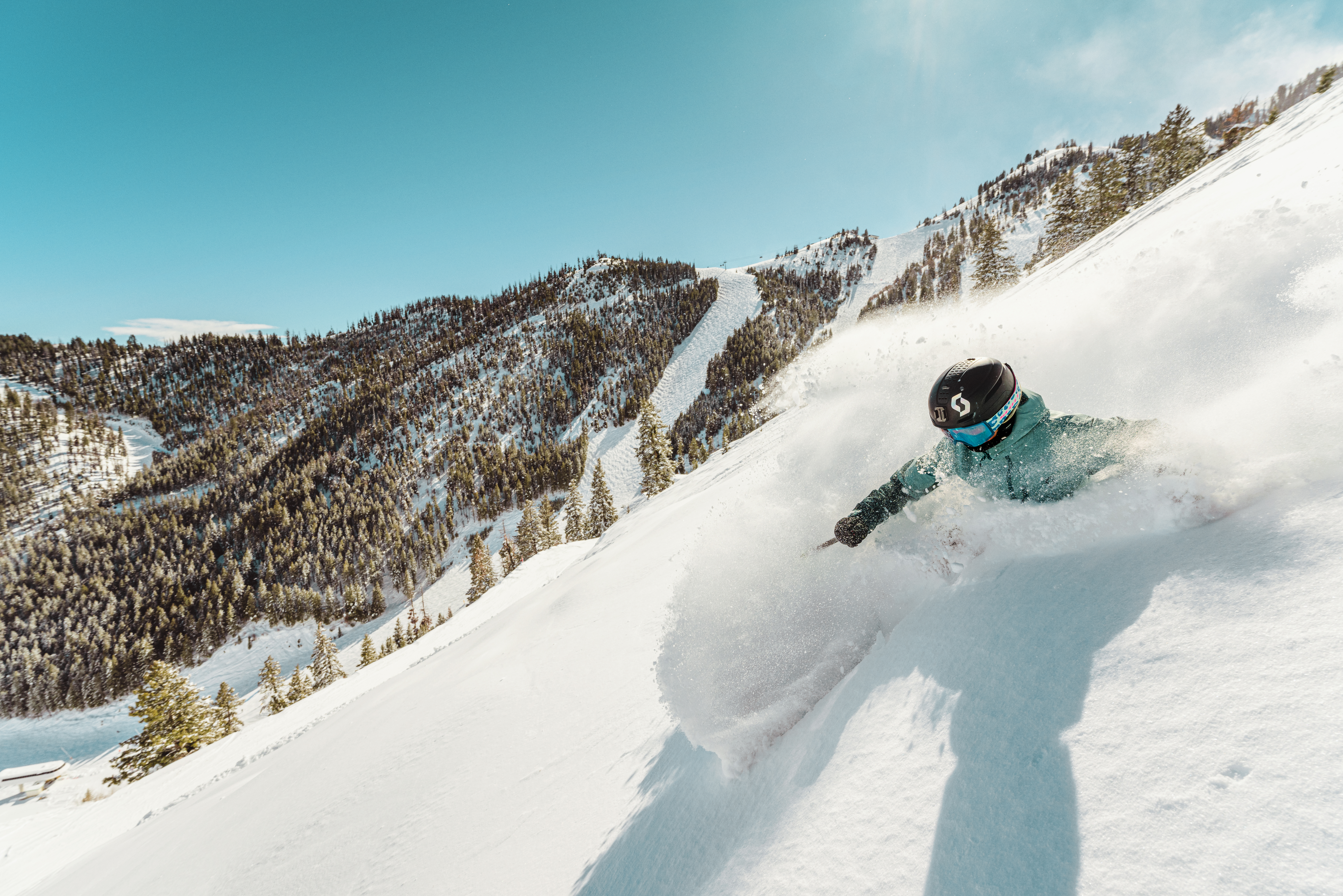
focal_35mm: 14
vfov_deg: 79.2
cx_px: 672
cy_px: 448
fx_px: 541
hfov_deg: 102.3
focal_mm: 14.5
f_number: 6.3
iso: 125
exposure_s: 1/2000
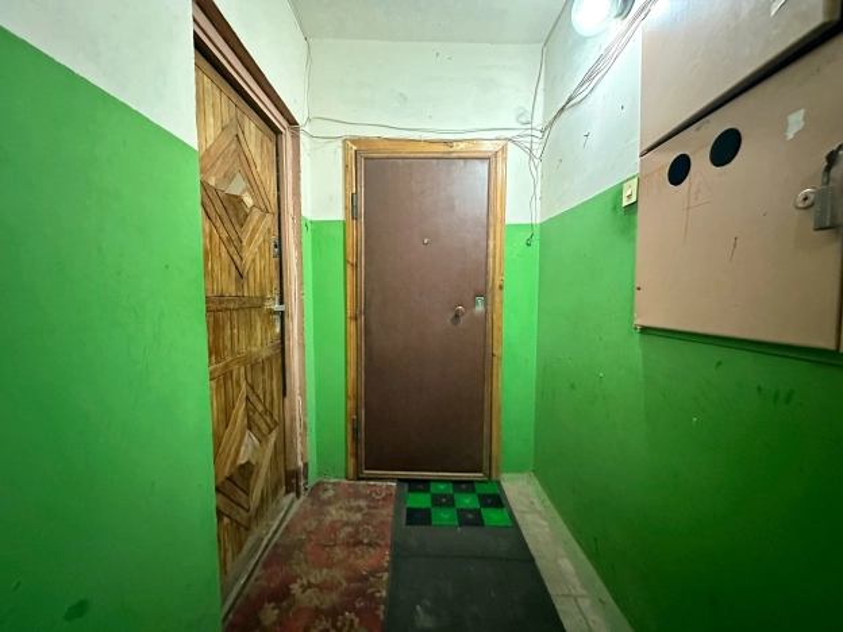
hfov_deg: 102.1
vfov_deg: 85.7
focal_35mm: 14
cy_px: 316
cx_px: 422
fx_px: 341
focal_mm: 2.22
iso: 1000
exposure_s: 1/34
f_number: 2.2
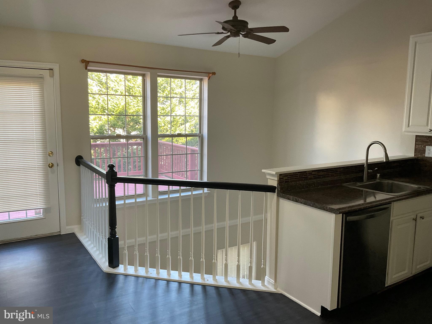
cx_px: 216
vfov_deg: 48.2
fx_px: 362
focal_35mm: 29
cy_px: 162
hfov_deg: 61.7
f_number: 1.8
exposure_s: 1/60
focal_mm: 3
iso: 80
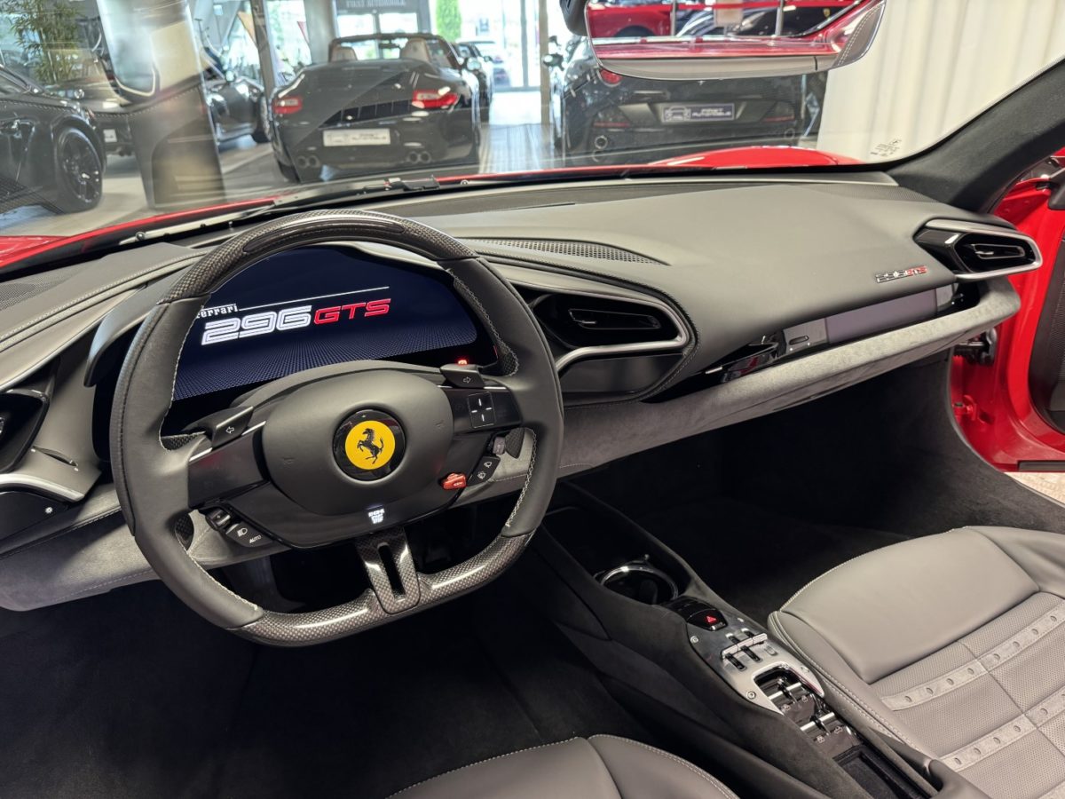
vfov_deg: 56.8
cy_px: 400
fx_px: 738
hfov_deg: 71.6
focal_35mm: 24
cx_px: 532
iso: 400
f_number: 1.78
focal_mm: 6.76
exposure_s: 1/50
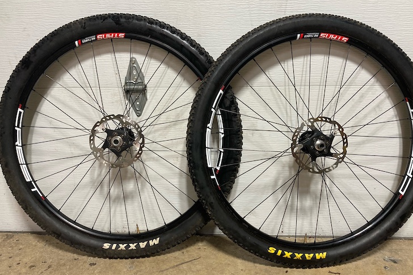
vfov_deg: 41.1
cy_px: 132
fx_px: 367
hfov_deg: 58.7
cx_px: 209
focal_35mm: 32
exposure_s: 1/60
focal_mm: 3.99
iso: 64
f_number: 1.8
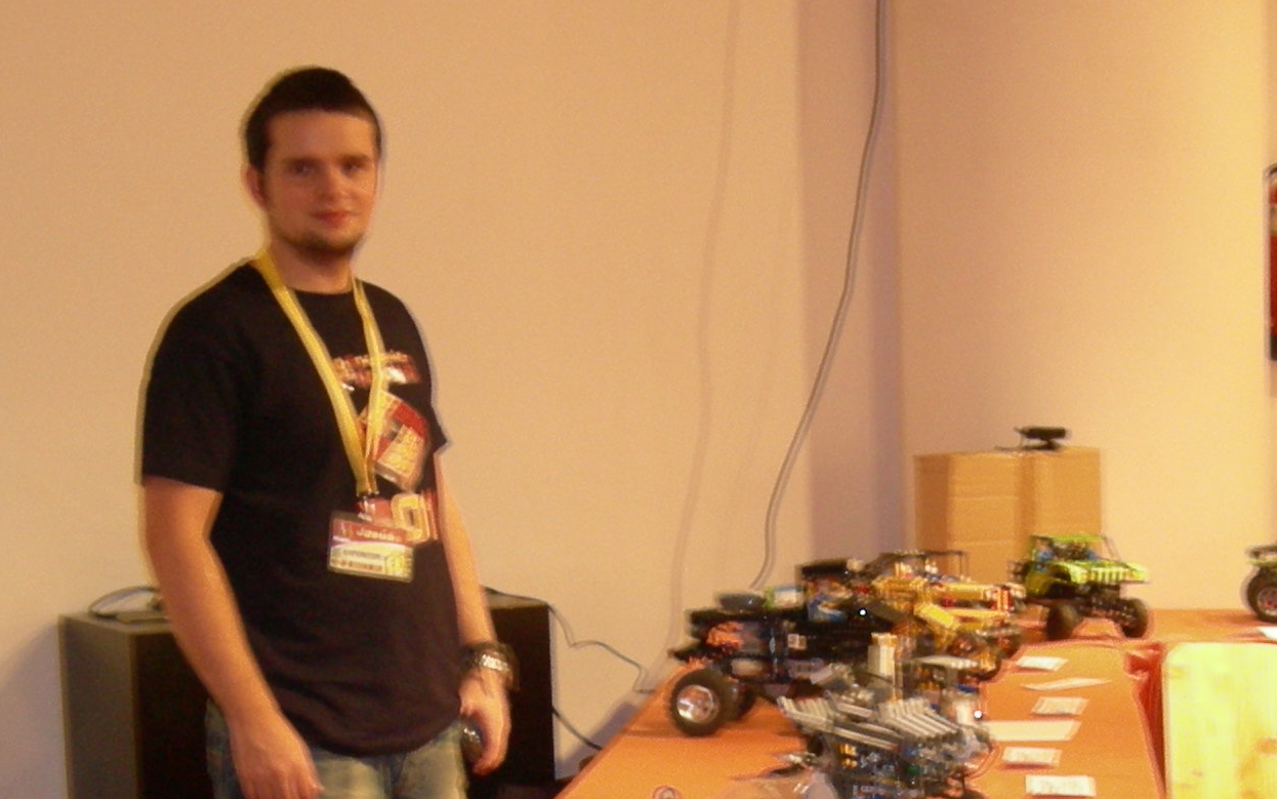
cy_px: 871
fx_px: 3376
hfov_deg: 21.3
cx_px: 875
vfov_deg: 13.2
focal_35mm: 97
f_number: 2.9
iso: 200
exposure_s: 1/6.1
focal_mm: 9.1
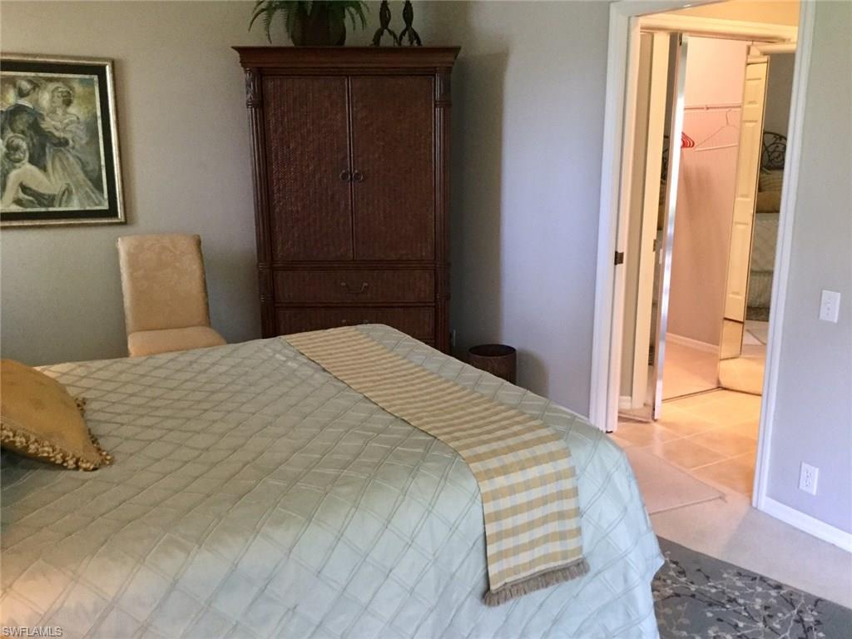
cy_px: 320
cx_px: 426
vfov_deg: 45.4
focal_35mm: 31
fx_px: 763
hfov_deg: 58.4
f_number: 2.4
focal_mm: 3.3
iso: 200
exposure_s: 1/17
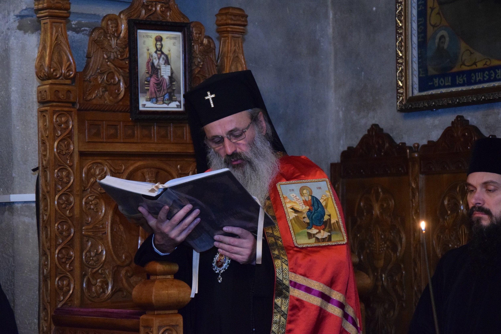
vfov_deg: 13.0
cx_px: 250
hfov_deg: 19.5
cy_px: 167
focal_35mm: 105
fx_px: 1461
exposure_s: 1/50
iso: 6400
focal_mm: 70
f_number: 5.3
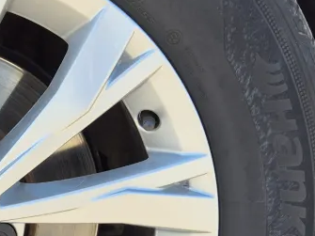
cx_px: -48
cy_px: 199
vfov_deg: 14.8
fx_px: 901
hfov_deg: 18.9
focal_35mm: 99
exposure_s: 1/393
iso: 25
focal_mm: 5.4
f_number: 1.8
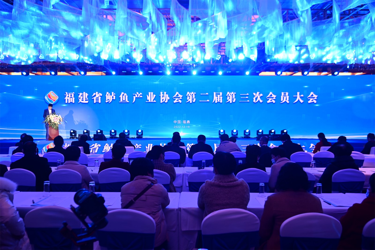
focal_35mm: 24
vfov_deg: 53.1
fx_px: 250
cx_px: 188
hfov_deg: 73.8
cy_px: 125
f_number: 4
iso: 220
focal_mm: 24
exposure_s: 1/60
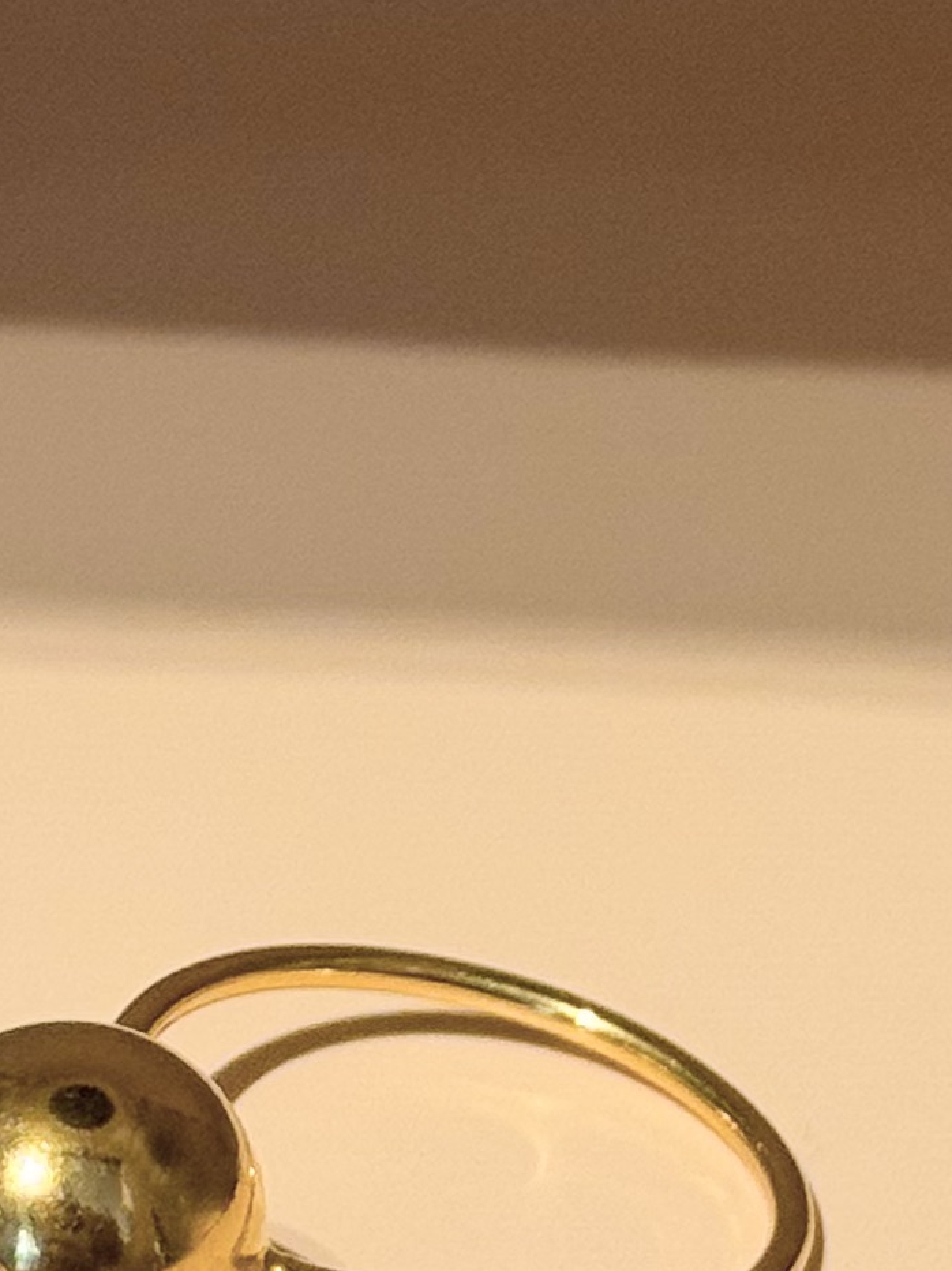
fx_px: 3521
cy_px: 936
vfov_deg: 20.3
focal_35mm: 96
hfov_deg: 15.4
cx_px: 376
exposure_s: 1/50
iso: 100
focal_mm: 6.76
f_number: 1.78
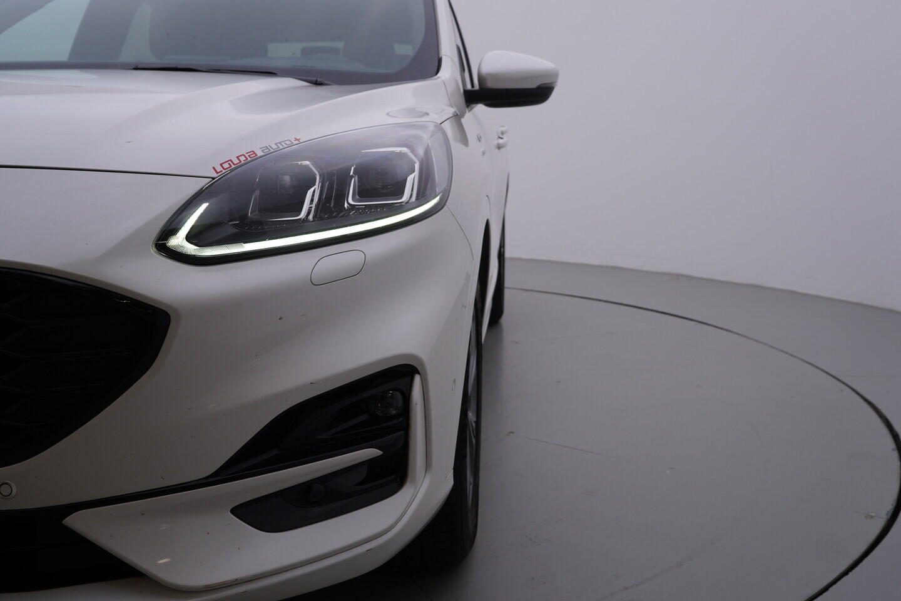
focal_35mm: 36
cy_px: 300
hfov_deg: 53.1
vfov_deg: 36.9
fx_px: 901
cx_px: 450
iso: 125
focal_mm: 24
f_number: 5
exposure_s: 1/125
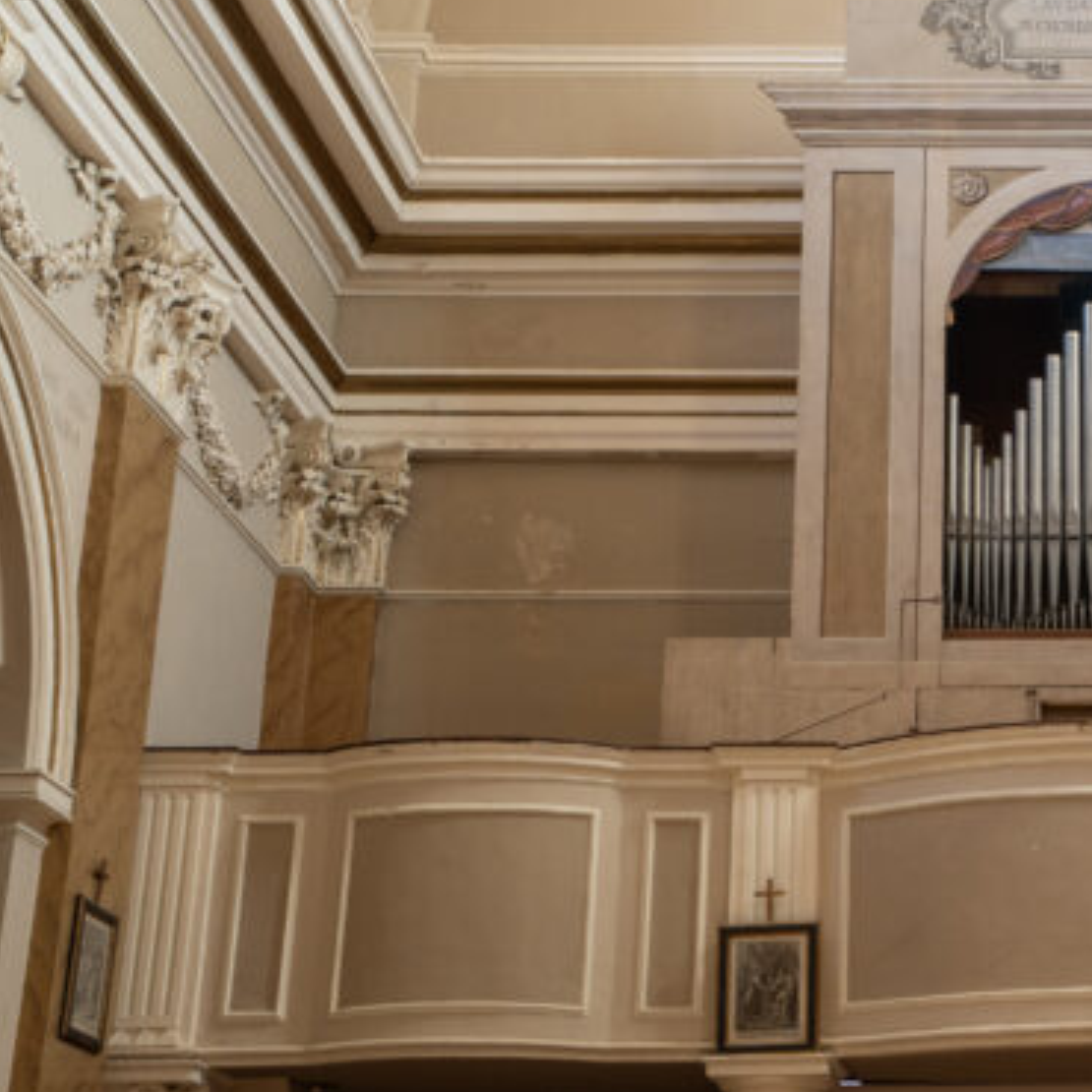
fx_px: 2641
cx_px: 1107
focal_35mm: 74
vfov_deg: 23.4
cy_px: 567
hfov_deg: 22.4
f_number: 13
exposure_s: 8
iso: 200
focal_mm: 28
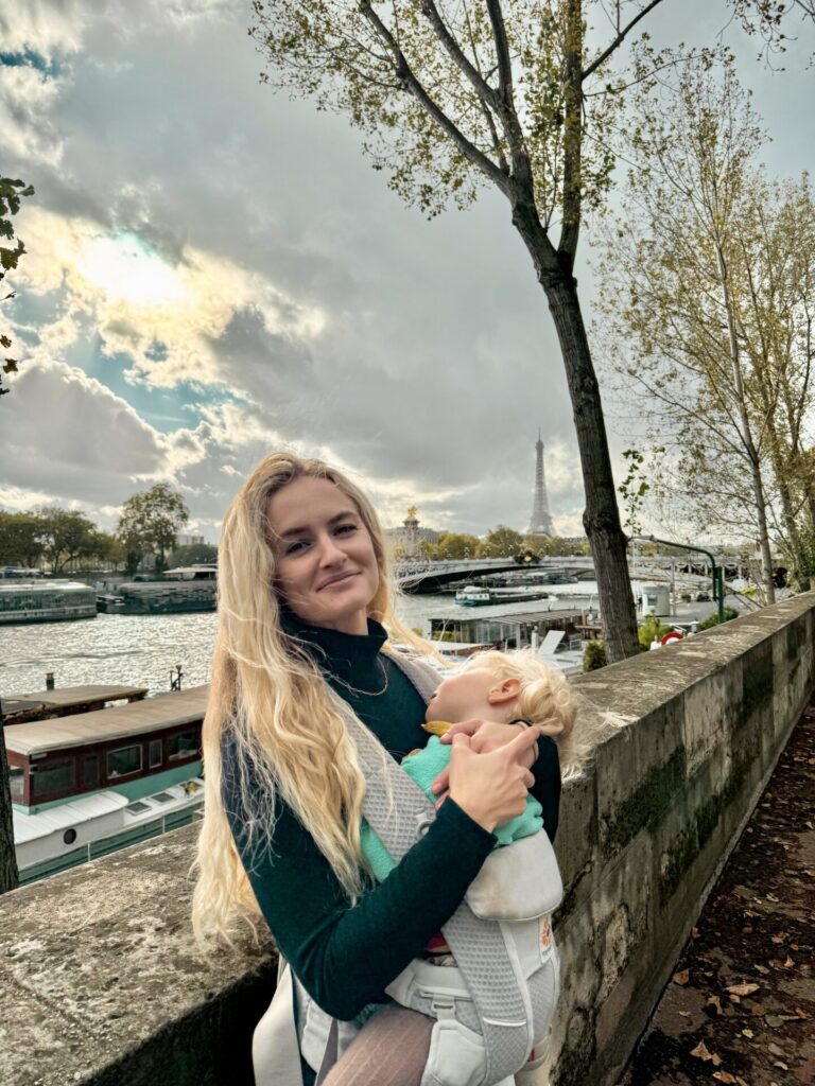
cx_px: 408
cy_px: 543
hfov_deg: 56.8
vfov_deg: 71.6
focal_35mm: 24
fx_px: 753
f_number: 1.8
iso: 80
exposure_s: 1/7100
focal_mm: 6.86
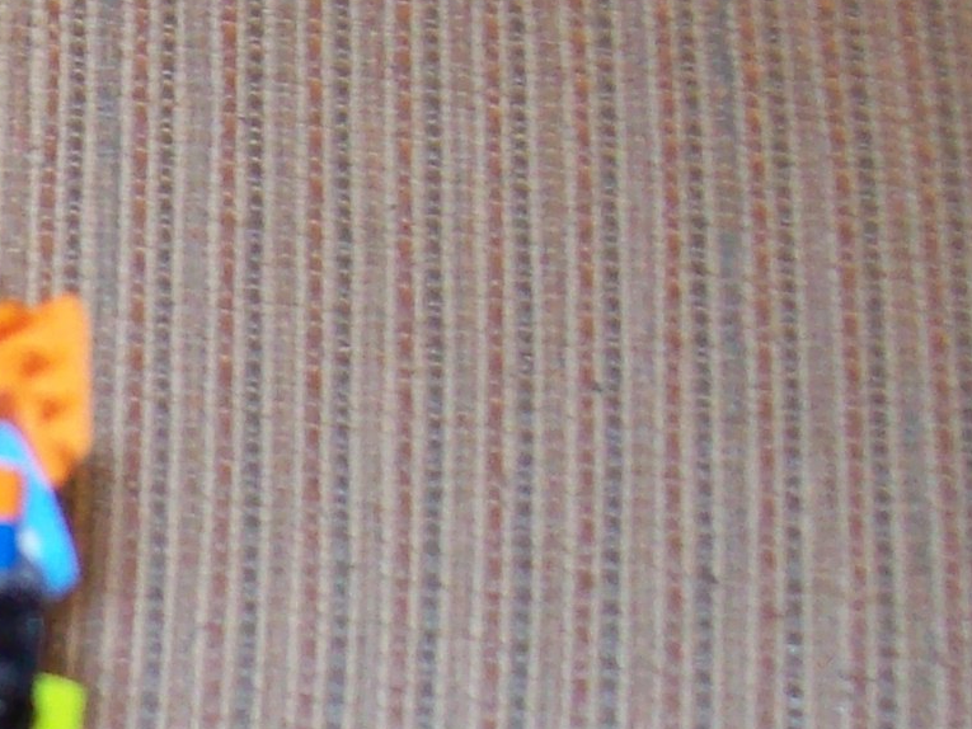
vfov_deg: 10.9
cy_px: 851
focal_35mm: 134
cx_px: -527
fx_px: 3763
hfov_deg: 13.7
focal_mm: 6
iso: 200
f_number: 2.7
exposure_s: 1/64
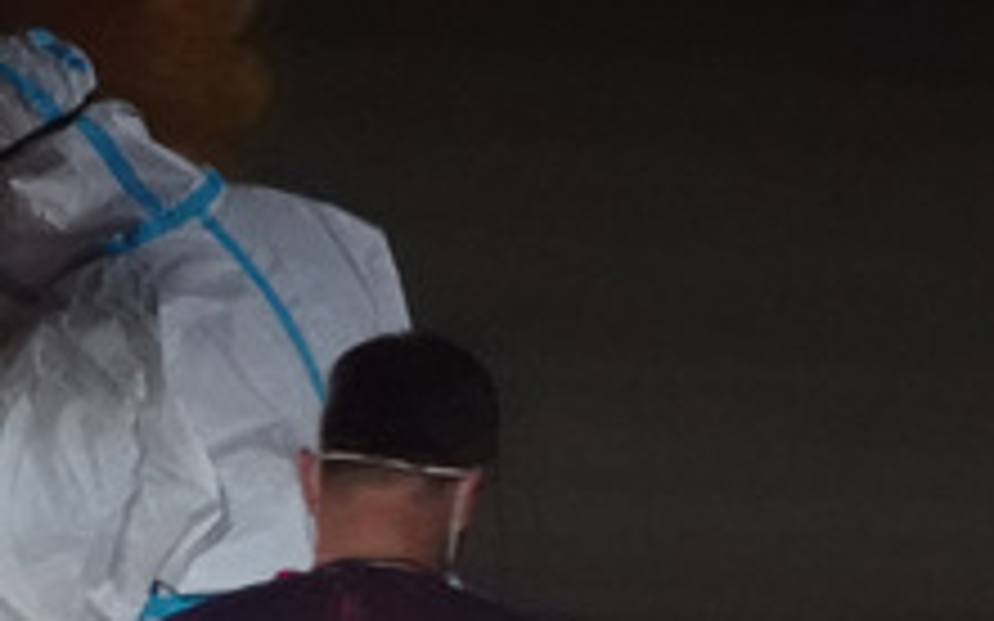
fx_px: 72365
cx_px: -405
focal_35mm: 2672
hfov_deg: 0.8
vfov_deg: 0.5
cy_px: 729
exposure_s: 1/50
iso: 3200
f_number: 4
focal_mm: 207.88
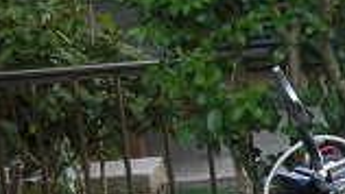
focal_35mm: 156
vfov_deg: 7.6
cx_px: 688
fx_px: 1428
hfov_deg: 12.2
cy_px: 314
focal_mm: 5.7
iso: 58
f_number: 2.8
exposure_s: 1/53.8
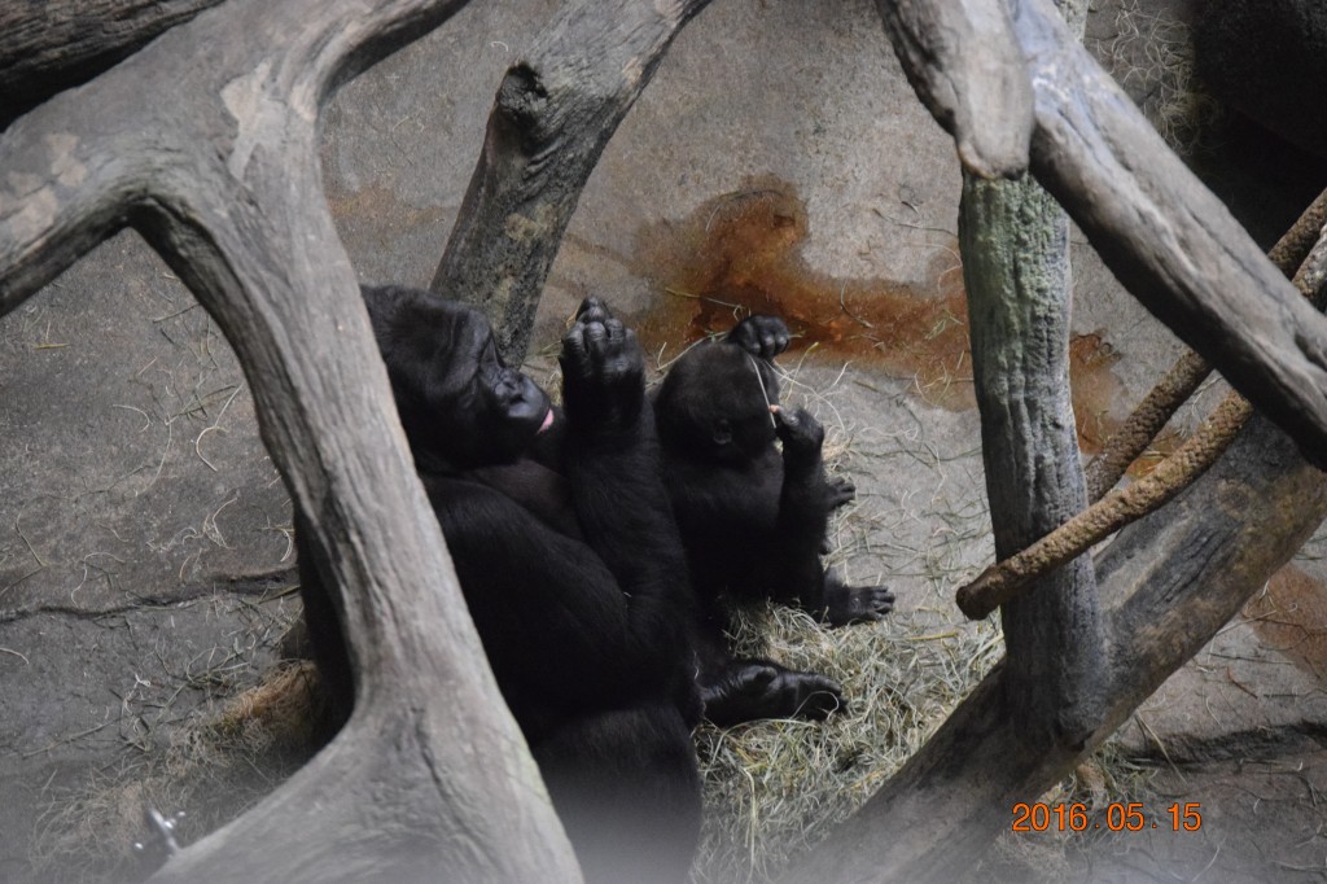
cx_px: 664
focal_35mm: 218
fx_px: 8014
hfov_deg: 9.5
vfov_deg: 6.3
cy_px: 442
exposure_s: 1/250
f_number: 5
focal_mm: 145
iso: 6400
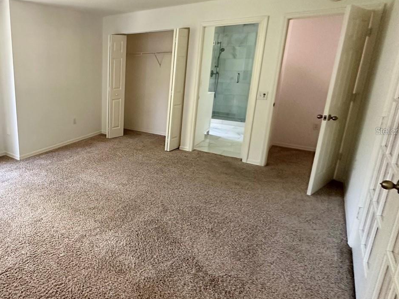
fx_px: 277
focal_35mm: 24
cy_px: 131
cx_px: 74
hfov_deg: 64.6
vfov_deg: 56.7
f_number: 2.2
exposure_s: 1/60
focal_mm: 2.22
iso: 400
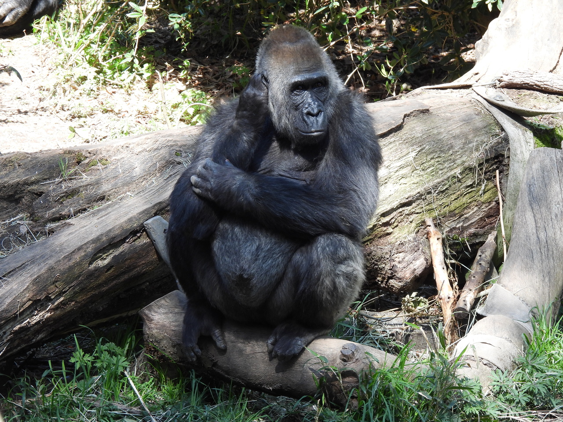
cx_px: 282
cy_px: 211
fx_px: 5205
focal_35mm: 320
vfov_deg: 4.6
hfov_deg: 6.2
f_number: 5
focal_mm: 57.1
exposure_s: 1/125
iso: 180
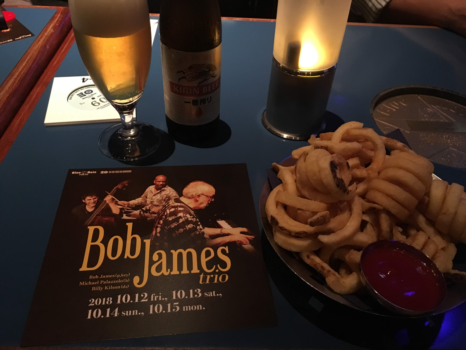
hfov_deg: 61.7
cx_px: 233
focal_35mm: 29
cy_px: 175
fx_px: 390
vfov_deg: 48.2
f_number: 2.2
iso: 250
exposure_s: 1/15
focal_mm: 4.15
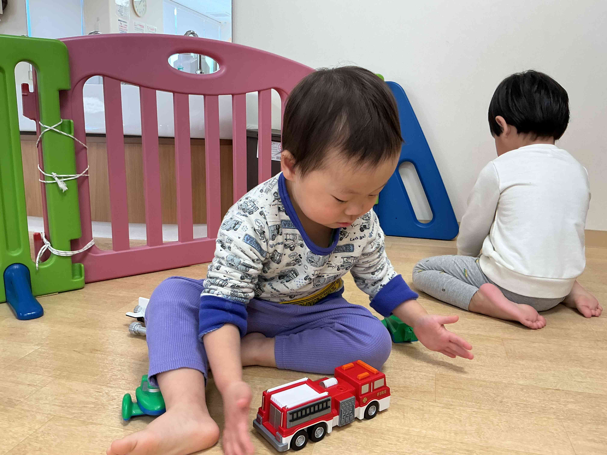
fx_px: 509
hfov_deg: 61.7
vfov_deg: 48.2
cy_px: 228
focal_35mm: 29
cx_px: 304
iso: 50
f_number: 1.8
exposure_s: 1/120
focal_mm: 3
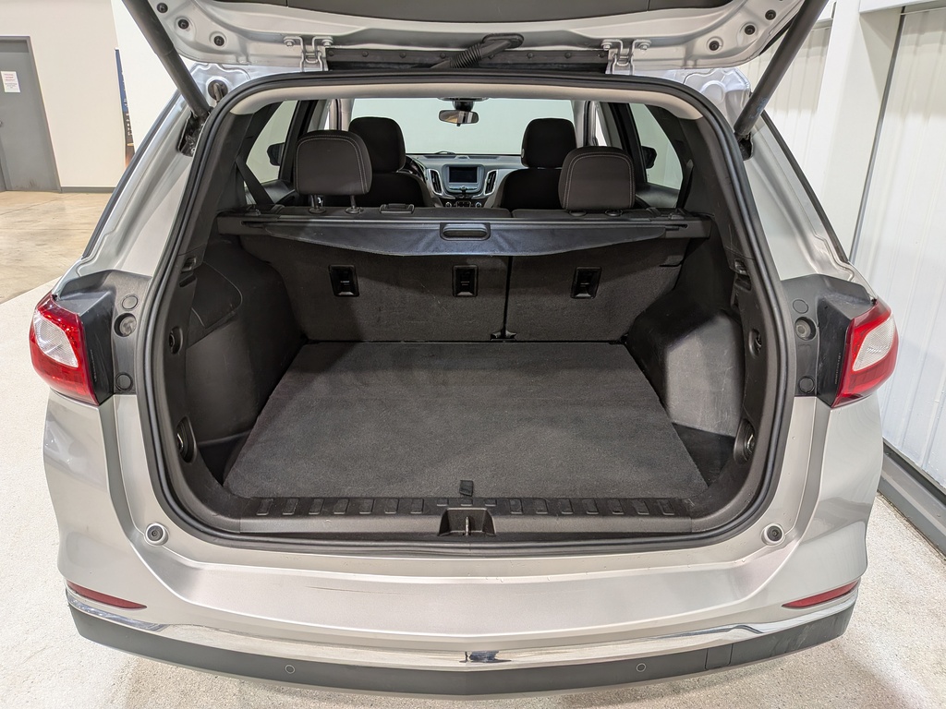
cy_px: 354
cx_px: 473
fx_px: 656
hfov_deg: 71.6
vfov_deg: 56.8
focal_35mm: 24
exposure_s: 1/50
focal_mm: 4.53
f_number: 1.7
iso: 68
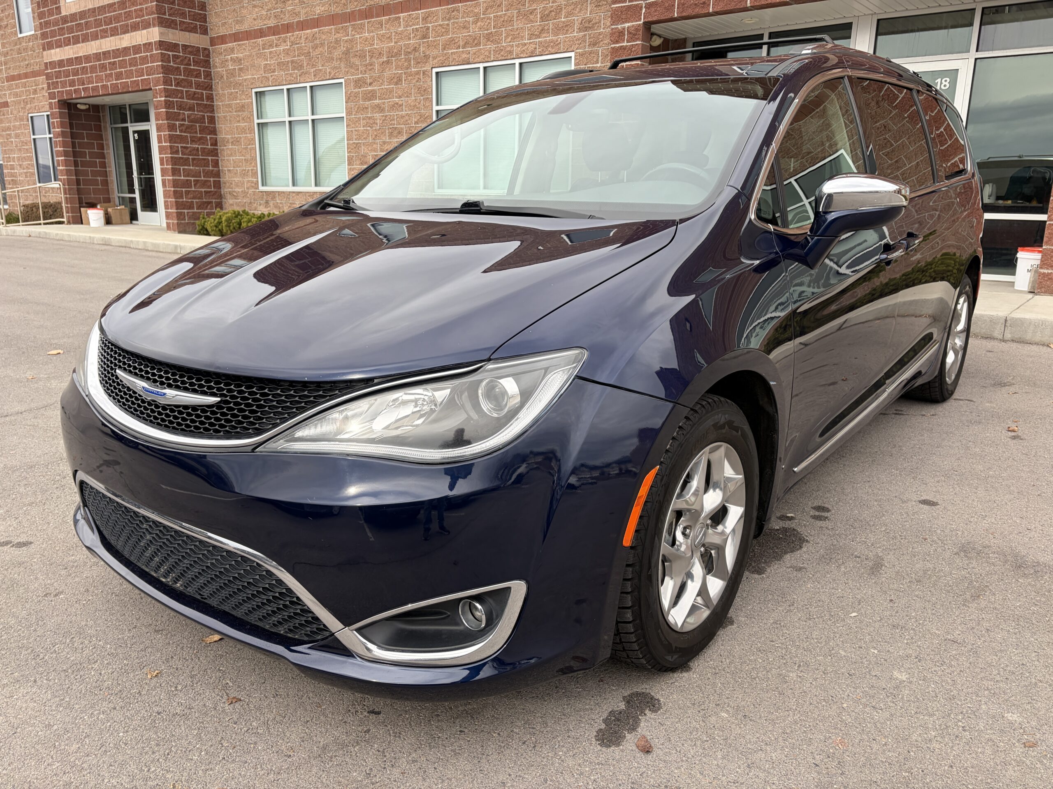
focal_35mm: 26
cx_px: 526
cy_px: 394
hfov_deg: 67.3
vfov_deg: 53.1
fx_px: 791
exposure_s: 1/660
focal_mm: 5.96
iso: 50
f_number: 1.6
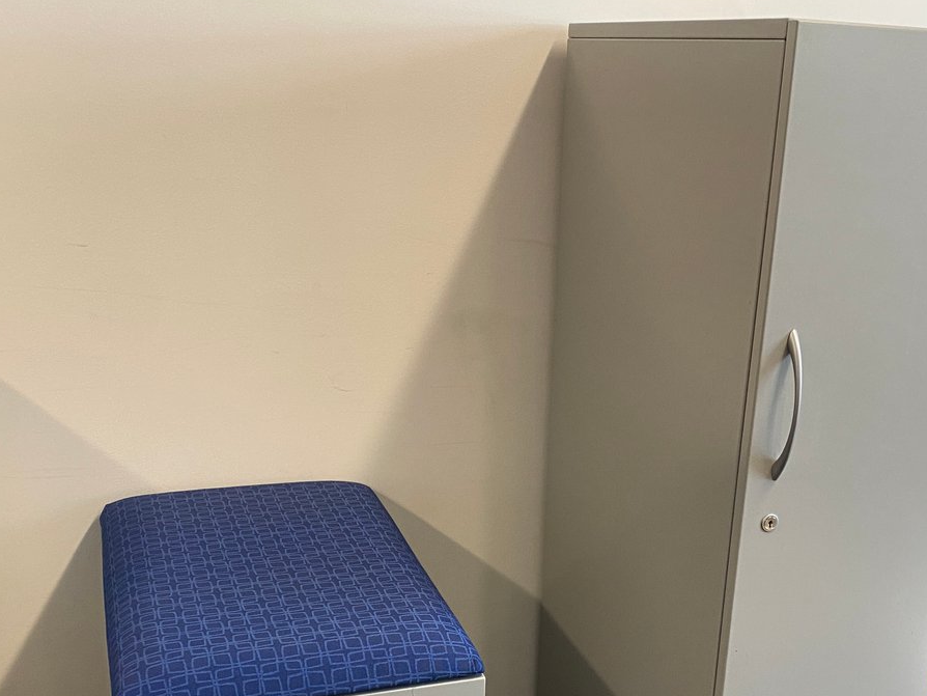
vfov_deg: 31.8
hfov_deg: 42.6
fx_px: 1179
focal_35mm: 44
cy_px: 579
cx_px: 576
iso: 125
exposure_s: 1/66
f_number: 1.8
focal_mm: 4.25
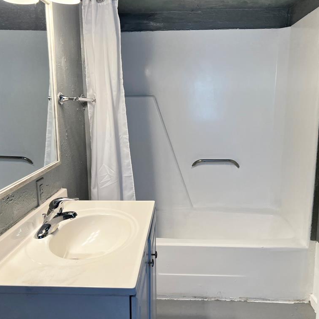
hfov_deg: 52.5
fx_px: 323
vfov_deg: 52.5
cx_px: 166
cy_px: 158
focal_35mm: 31
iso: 50
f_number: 1.5
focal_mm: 5.7
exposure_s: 1/120
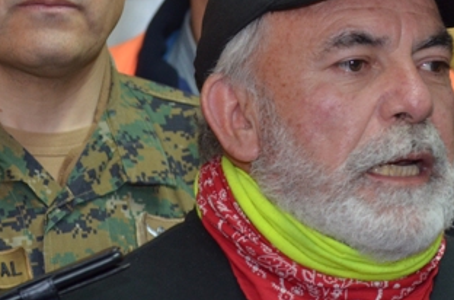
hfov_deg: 6.7
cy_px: 48
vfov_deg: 4.4
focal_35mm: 308
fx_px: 3872
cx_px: 354
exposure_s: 1/60
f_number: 4.5
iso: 800
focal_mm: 100
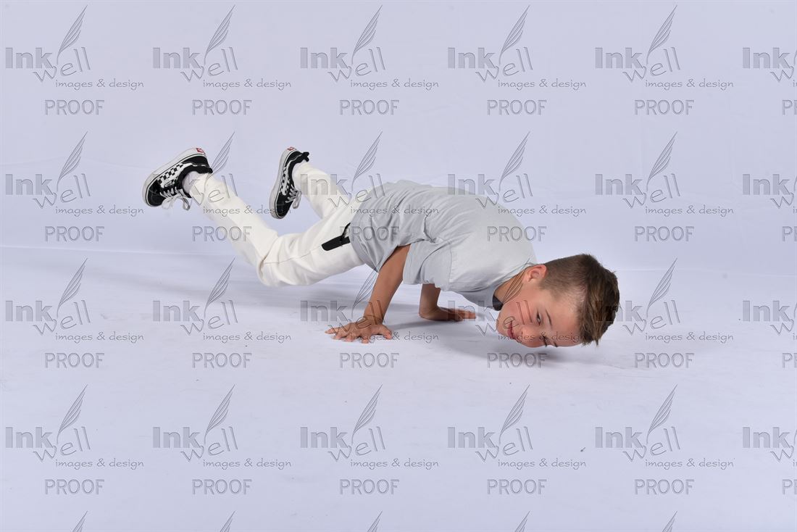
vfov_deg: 35.1
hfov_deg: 50.7
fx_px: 841
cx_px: 398
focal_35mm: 38
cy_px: 266
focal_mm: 38
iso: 250
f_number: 8
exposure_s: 1/200
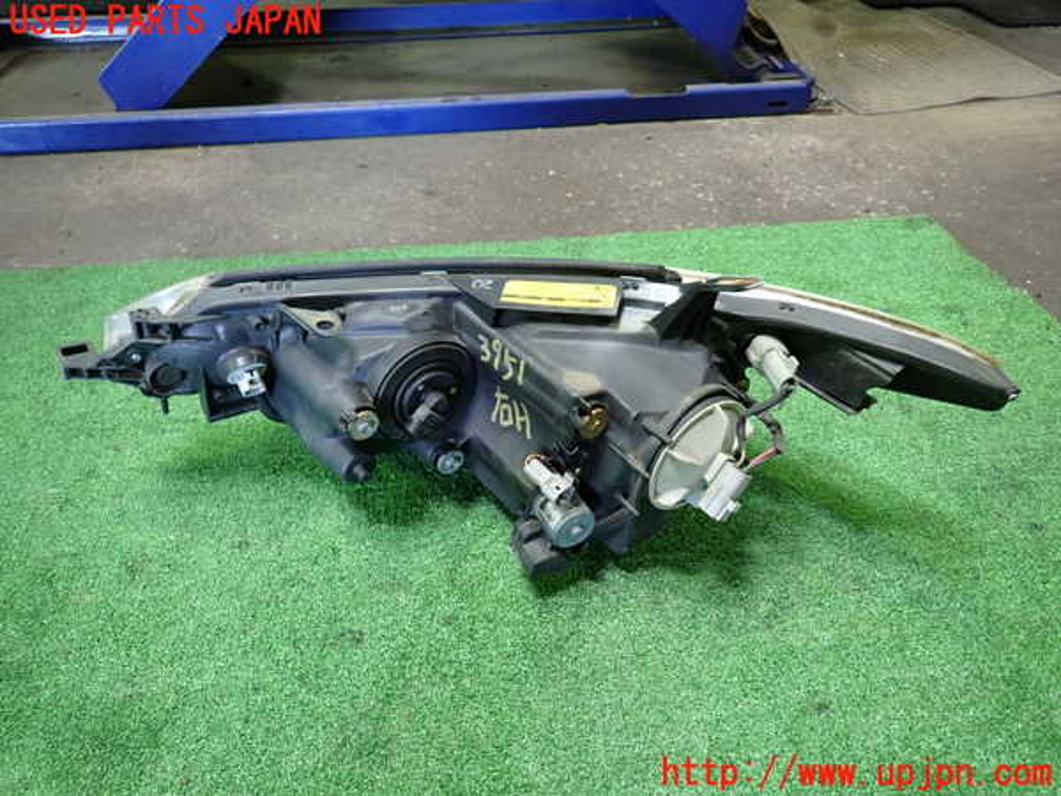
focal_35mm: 25
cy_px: 398
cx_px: 530
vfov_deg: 54.9
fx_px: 766
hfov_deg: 69.4
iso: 200
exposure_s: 1/30
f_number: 2
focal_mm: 4.5
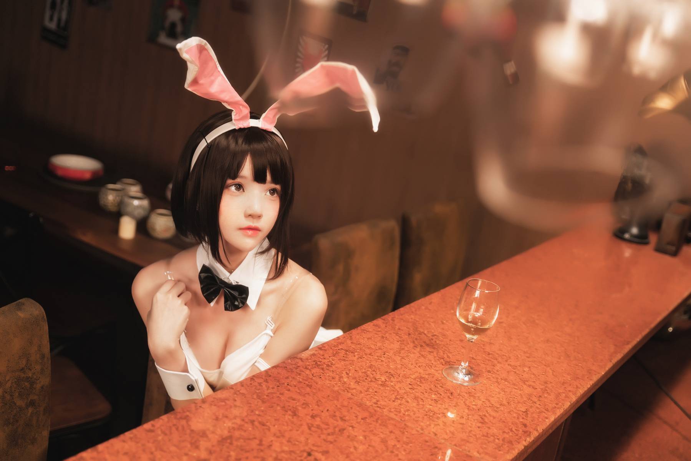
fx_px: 883
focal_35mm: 46
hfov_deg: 42.7
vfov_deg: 29.3
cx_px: 346
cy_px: 230
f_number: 2.8
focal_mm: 46
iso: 1600
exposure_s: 1/160
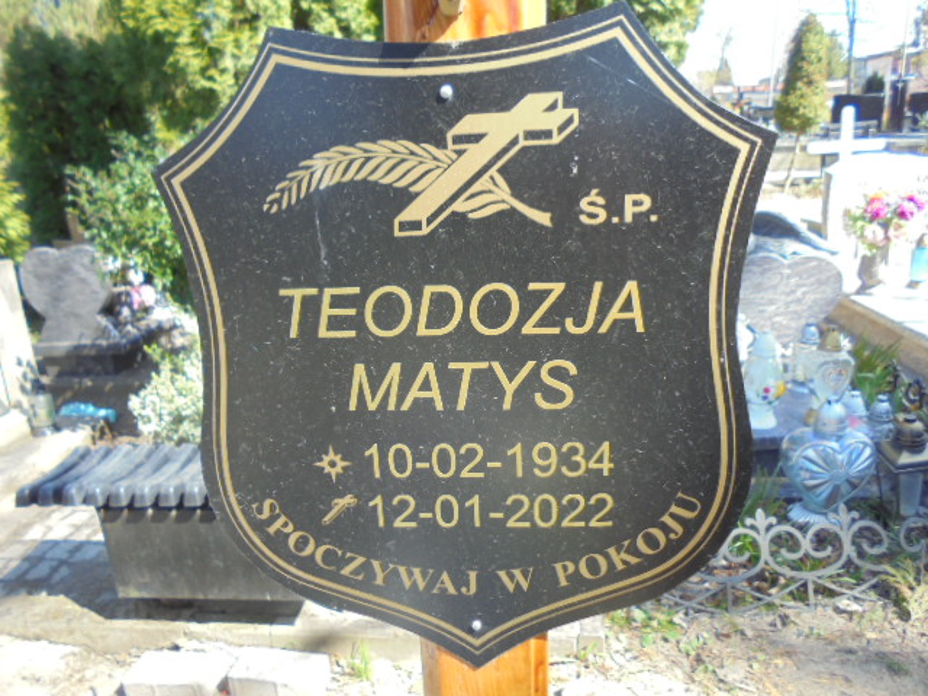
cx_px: 464
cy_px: 348
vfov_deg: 53.1
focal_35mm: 26
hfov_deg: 67.3
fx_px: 697
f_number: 3.5
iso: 100
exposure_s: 1/125
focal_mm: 4.6
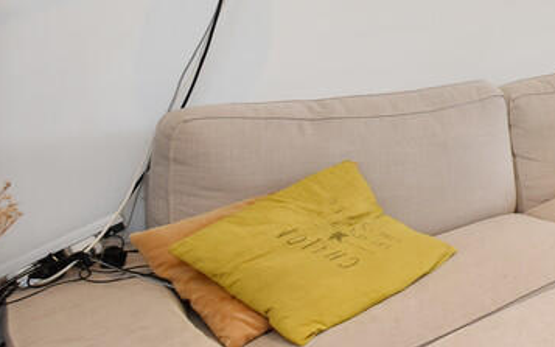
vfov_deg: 28.9
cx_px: 790
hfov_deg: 31.1
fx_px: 620
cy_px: -16
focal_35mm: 41
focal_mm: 14
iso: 400
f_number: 8
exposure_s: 1/50
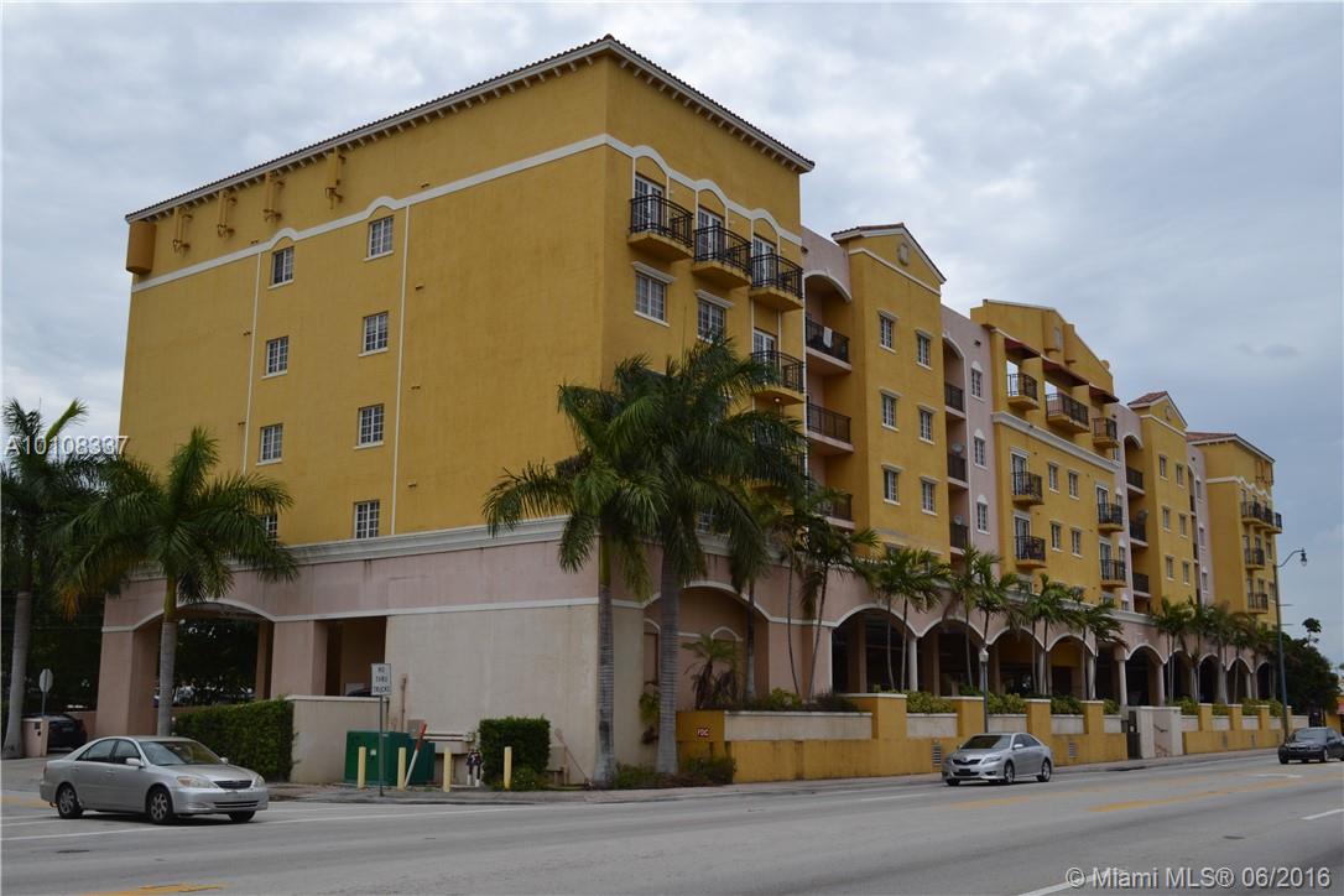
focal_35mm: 36
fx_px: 1344
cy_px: 448
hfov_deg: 53.1
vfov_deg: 36.9
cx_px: 672
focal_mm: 24
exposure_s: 1/200
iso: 100
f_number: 8
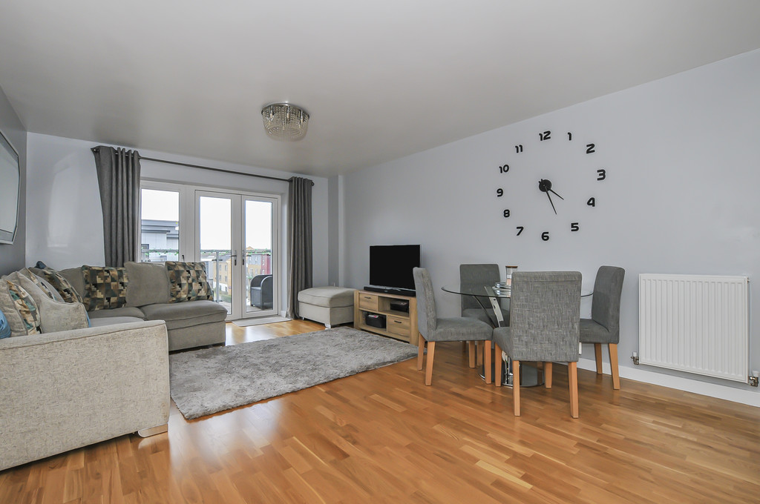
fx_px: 316
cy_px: 252
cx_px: 380
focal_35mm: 15
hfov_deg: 100.5
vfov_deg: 77.2
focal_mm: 10
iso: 400
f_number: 14
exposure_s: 1/15
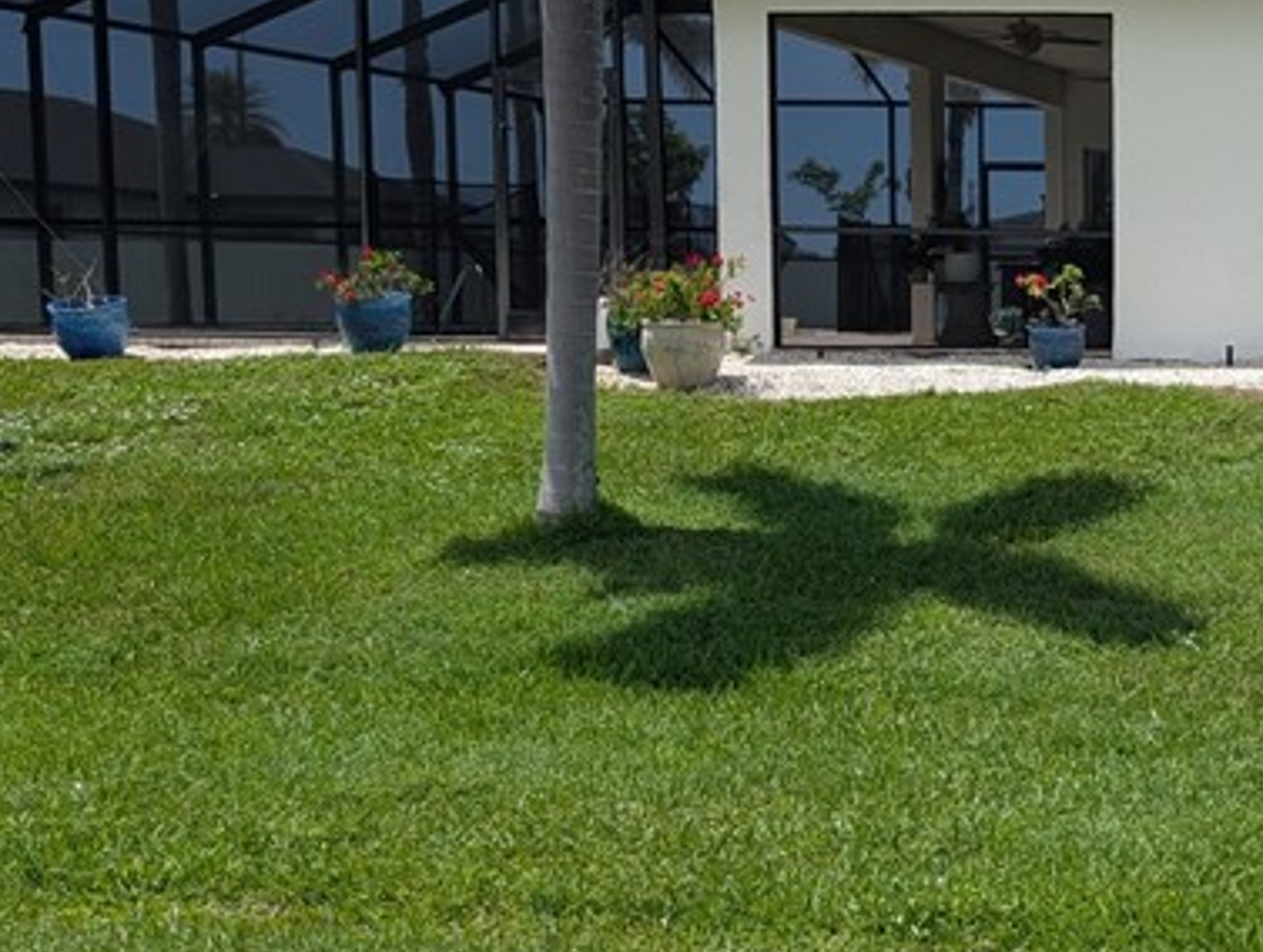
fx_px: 2375
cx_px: 1476
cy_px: 567
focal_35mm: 65
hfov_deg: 26.7
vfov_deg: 22.6
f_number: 1.68
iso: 20
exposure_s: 1/1302
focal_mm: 6.9
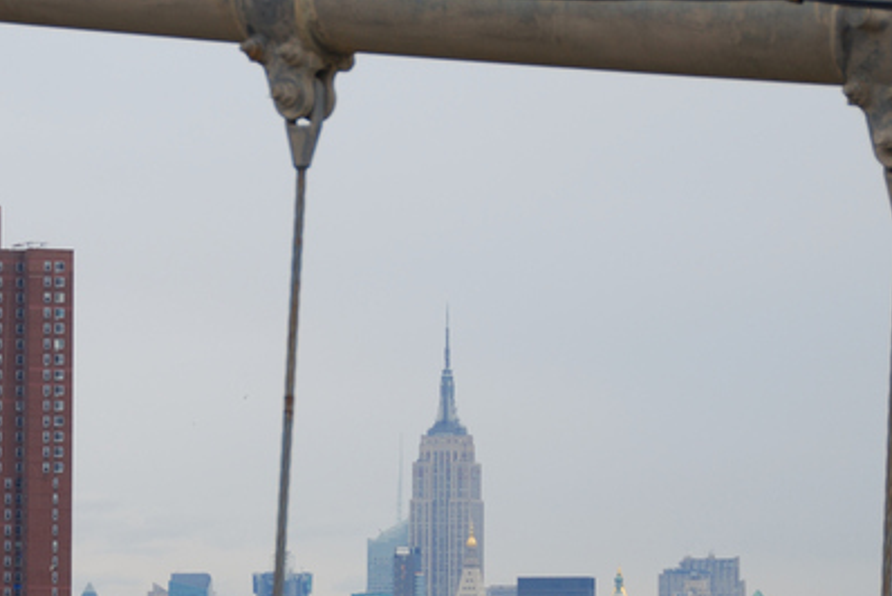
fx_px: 5232
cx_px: 296
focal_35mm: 211
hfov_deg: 9.7
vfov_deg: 6.5
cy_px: 473
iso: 100
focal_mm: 80
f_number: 5.3
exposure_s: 1/125
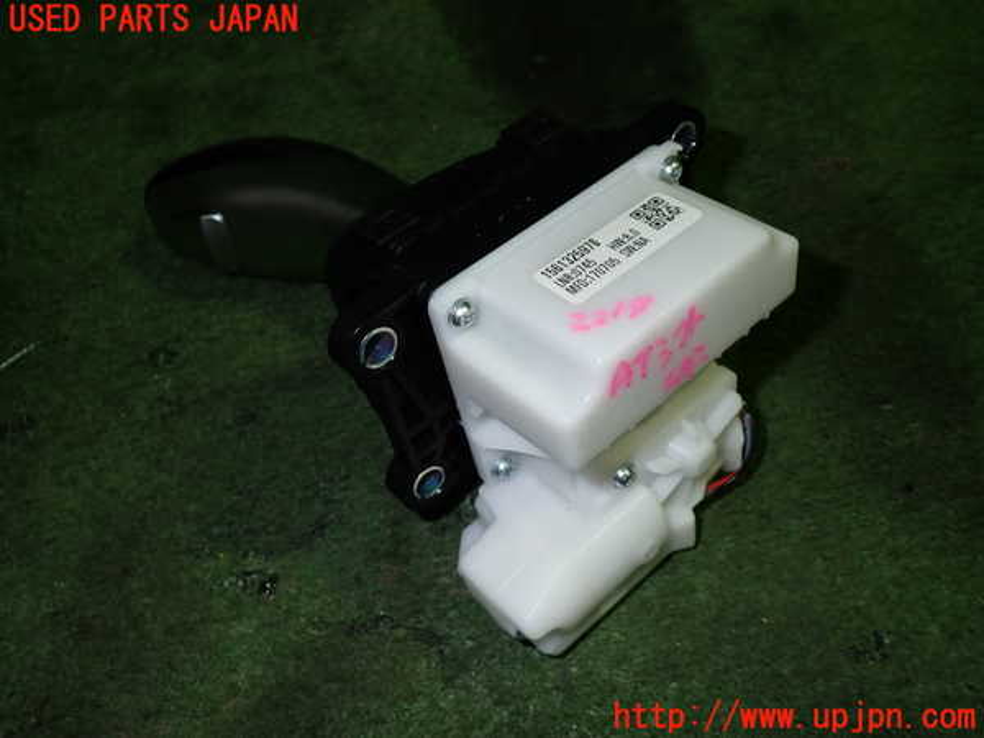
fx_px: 853
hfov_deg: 60.0
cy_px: 369
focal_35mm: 30
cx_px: 492
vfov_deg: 46.8
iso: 200
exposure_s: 1/30
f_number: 6.3
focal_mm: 5.4
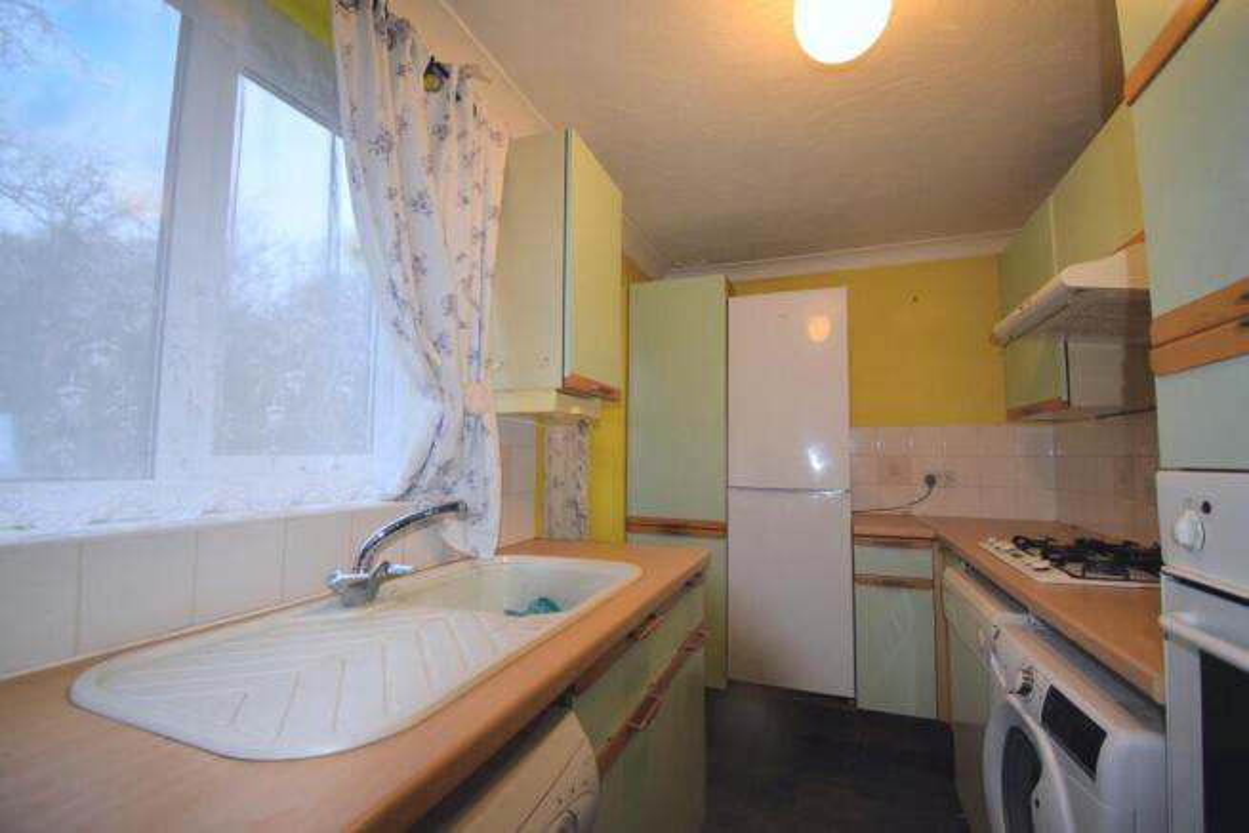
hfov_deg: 100.4
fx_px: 520
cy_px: 416
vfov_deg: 77.4
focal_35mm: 15
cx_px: 624
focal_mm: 10
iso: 800
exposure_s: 1/100
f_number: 5
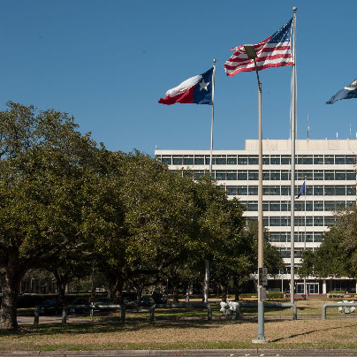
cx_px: 322
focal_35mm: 59
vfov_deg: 29.1
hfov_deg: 28.0
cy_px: 171
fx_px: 688
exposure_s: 1/200
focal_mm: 38
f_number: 16
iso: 125
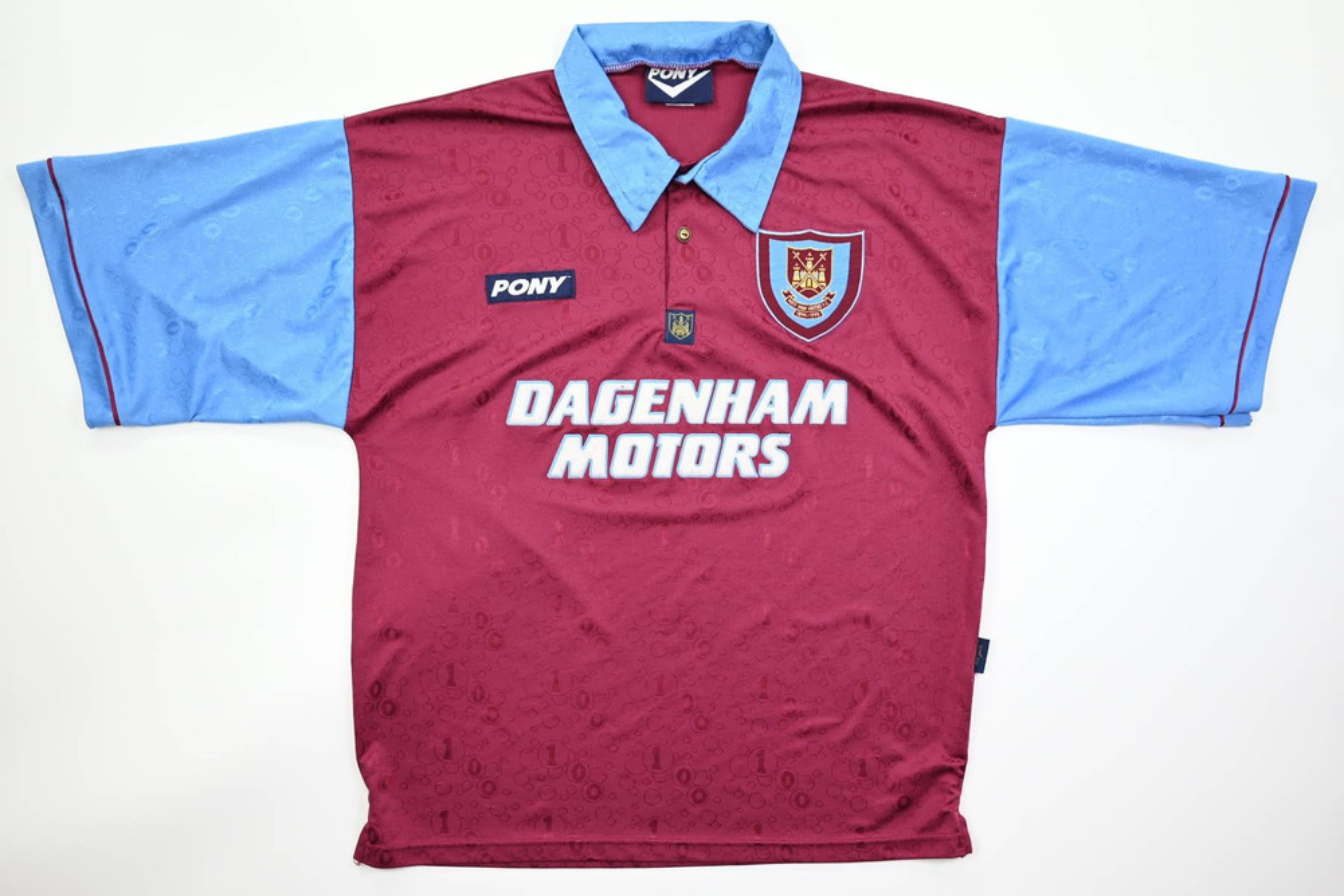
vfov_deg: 53.2
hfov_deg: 73.7
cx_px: 672
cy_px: 448
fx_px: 896
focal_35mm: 24
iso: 200
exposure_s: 1/125
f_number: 4.8
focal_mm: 24
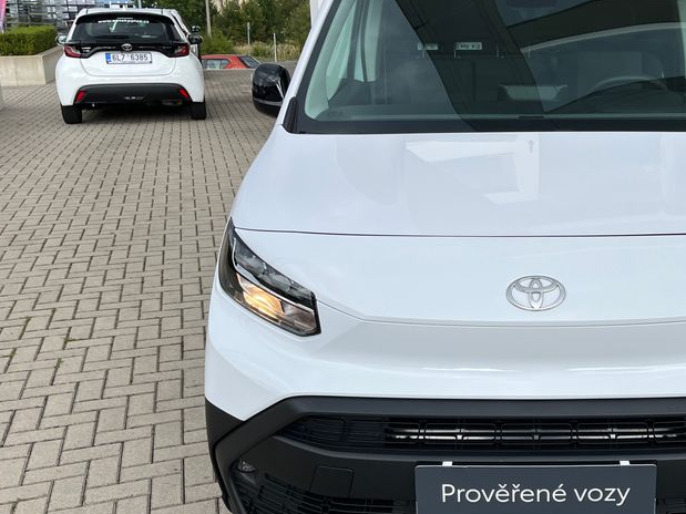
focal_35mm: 43
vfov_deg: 33.6
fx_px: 852
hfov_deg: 42.4
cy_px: 264
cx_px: 524
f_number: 1.6
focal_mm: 5.1
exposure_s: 1/1389
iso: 50
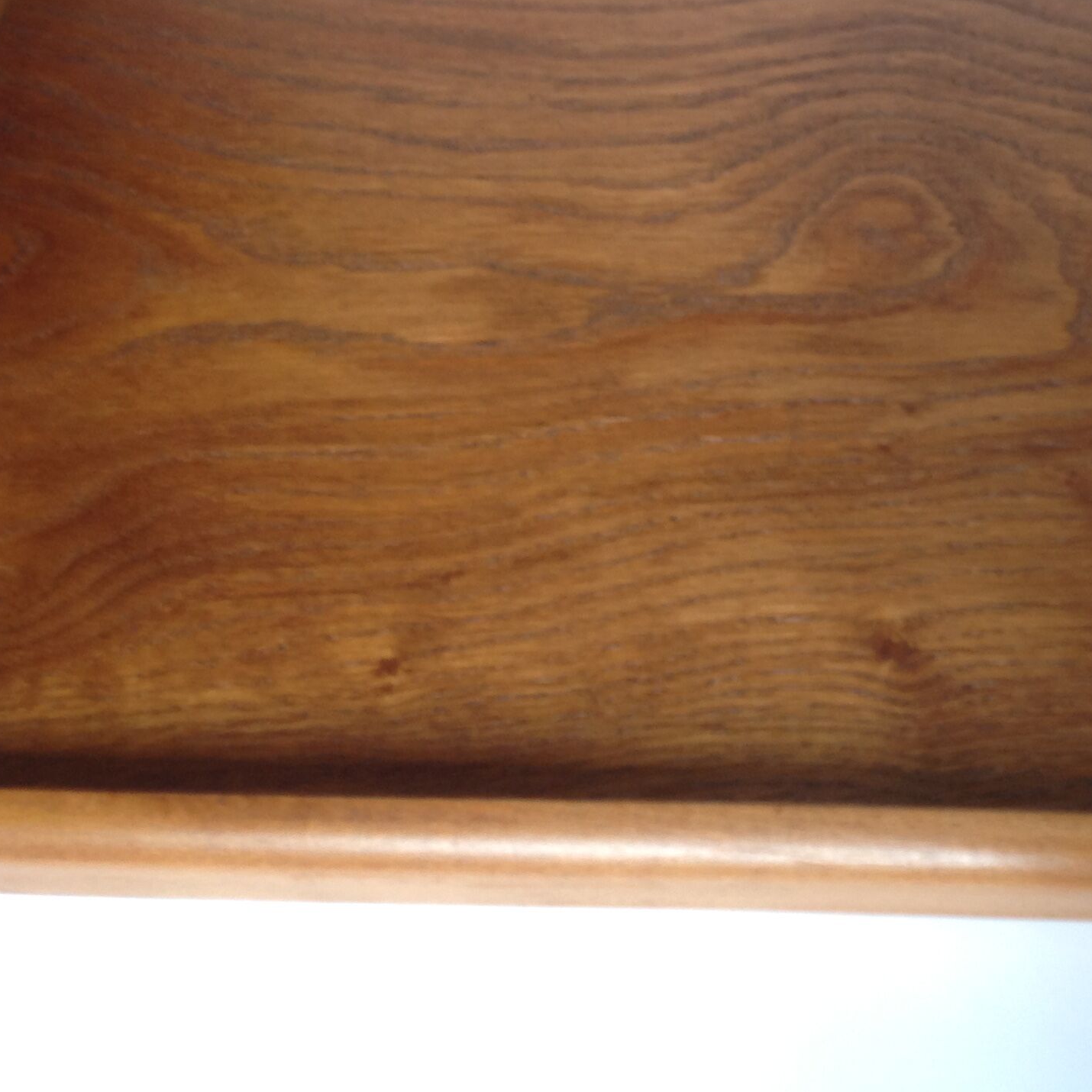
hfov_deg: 29.4
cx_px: 968
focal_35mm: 56
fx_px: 1999
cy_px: 393
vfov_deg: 30.4
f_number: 2.4
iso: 64
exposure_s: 1/17
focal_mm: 4.28
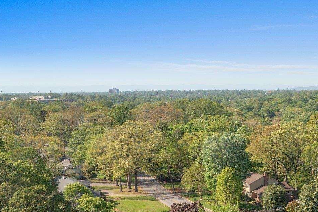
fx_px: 477
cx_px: 303
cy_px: 241
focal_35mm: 54
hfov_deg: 34.2
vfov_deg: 23.3
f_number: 4.5
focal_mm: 12.29
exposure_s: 1/120
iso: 100
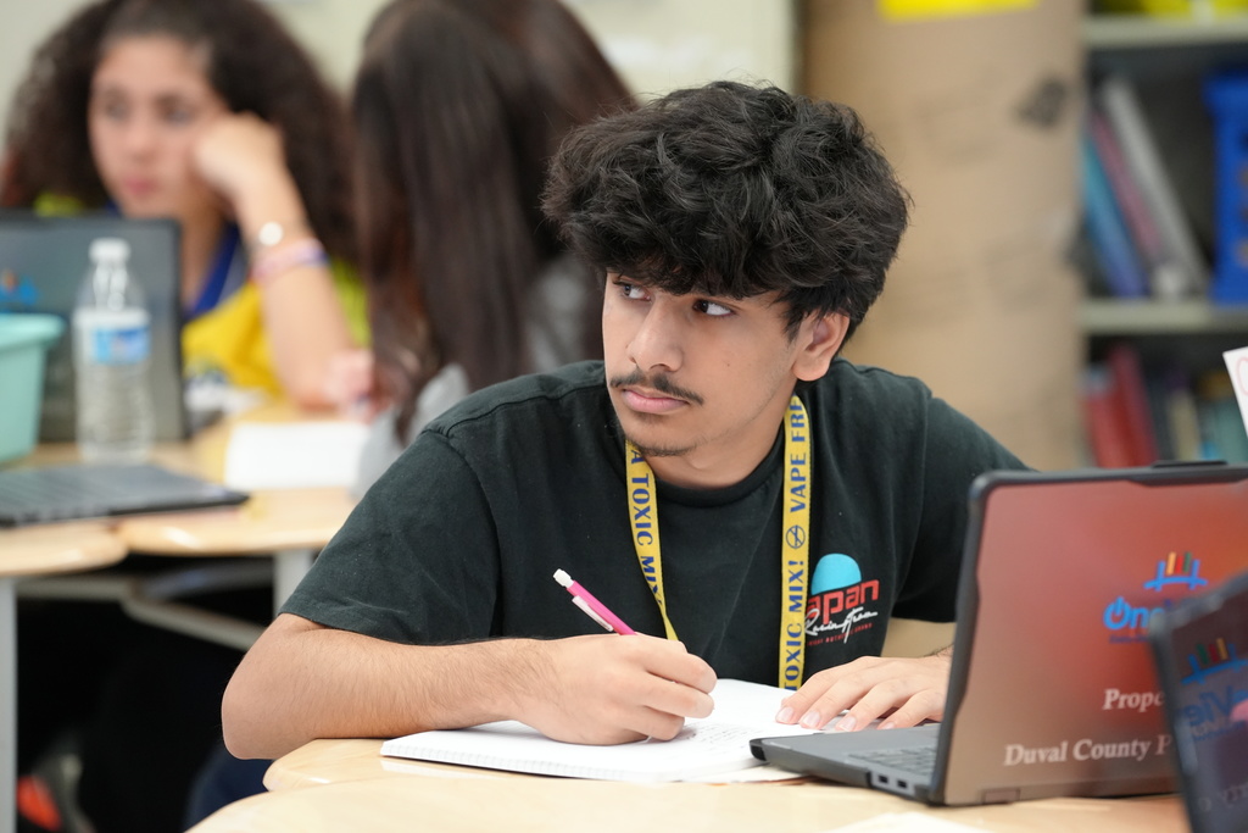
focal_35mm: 200
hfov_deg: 10.3
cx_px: 624
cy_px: 416
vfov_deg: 6.9
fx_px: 6934
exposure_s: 1/200
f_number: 4
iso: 4000
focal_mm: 200
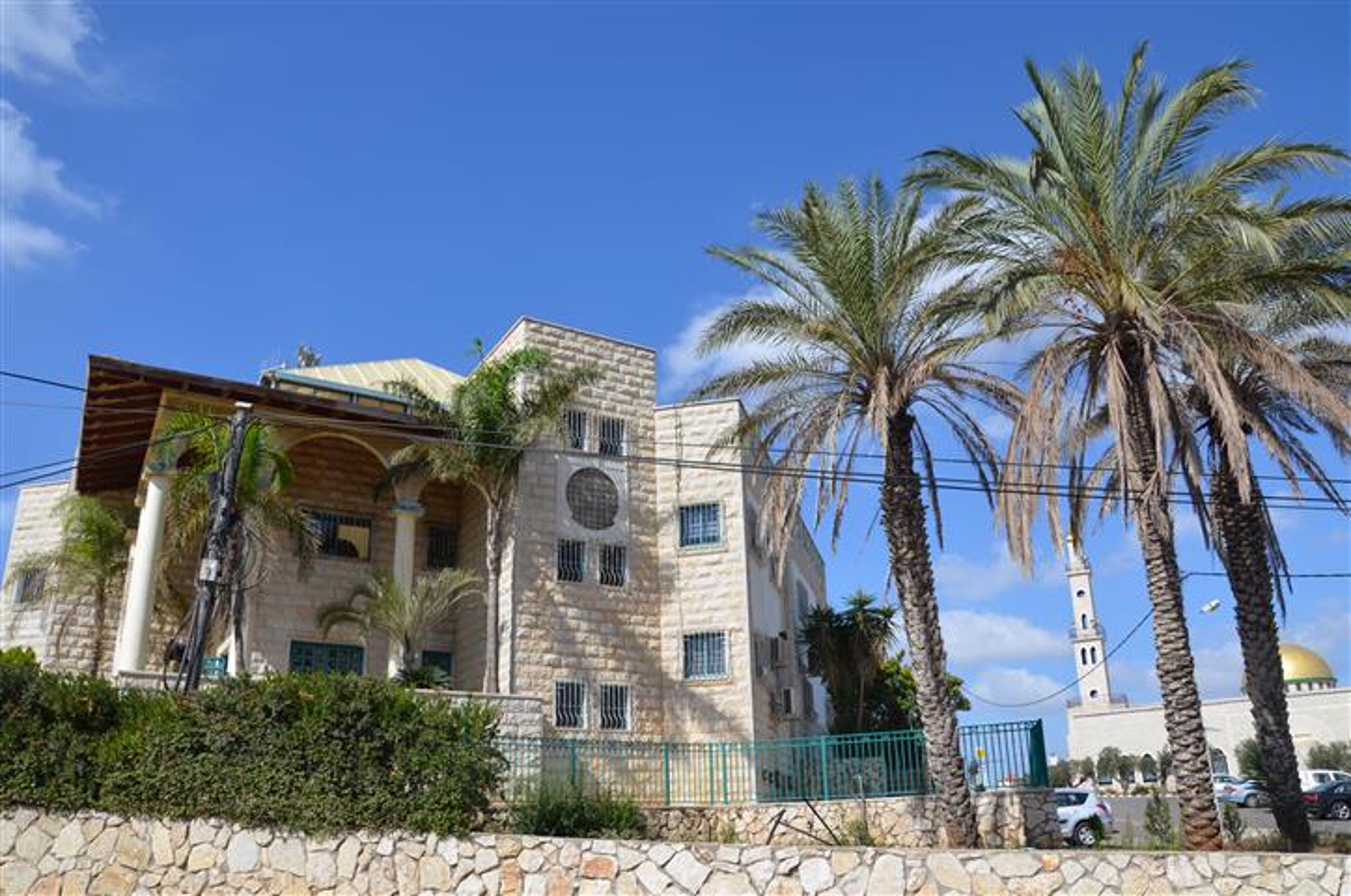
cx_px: 676
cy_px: 448
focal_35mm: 27
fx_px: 1011
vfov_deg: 47.8
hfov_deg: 67.5
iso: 100
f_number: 8
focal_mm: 18
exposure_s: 1/250
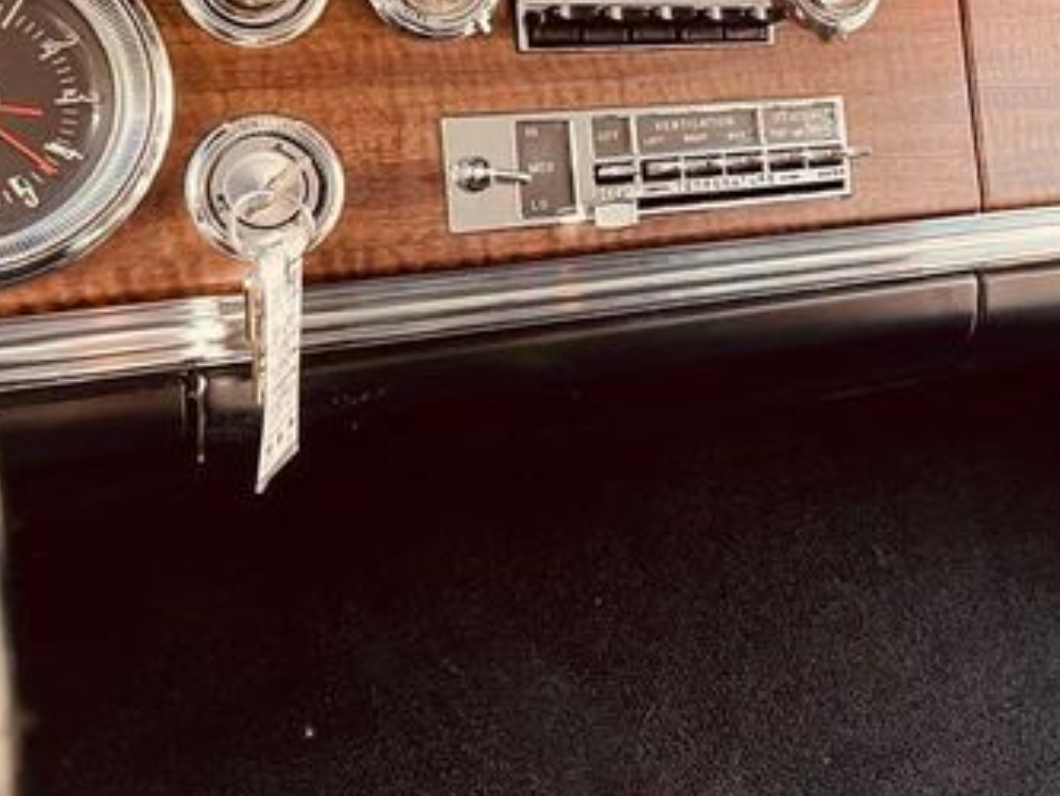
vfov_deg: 28.2
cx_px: 821
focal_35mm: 50
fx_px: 1532
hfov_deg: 37.1
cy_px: 99
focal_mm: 5.1
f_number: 1.6
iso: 320
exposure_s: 1/60
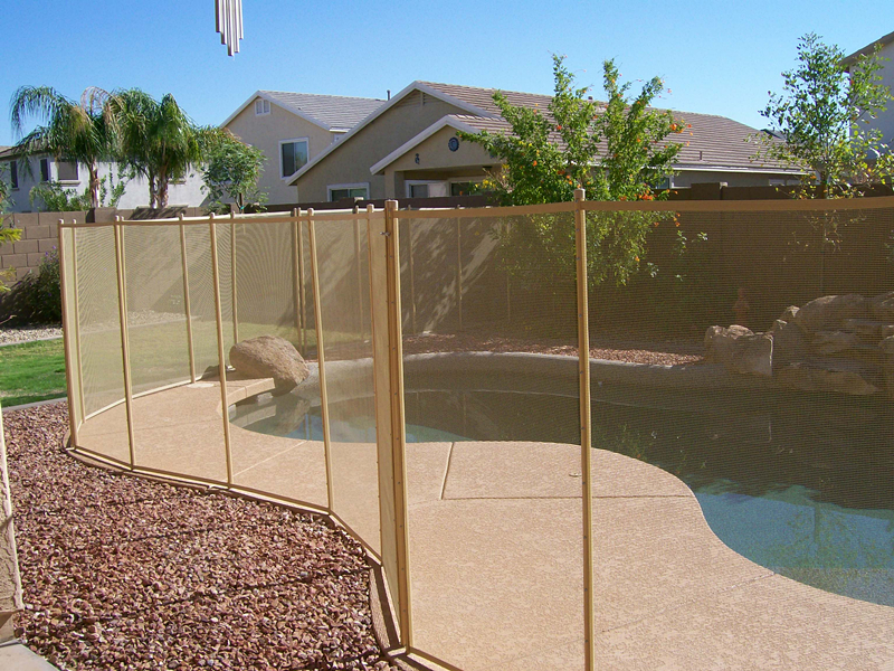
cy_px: 336
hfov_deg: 51.4
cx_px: 447
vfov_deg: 39.7
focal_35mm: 36
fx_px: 930
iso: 80
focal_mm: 6
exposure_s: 1/517
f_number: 4.8
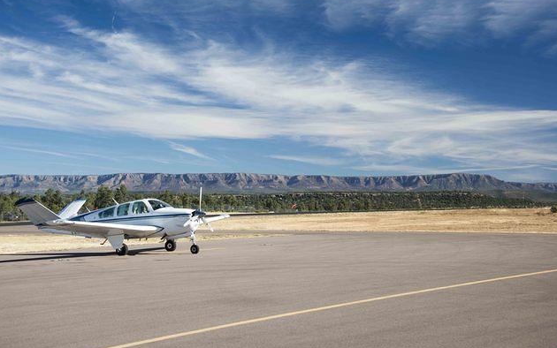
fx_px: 881
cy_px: 164
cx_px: 282
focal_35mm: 58
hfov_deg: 35.1
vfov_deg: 22.4
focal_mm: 56
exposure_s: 1/200
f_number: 7.1
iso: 200
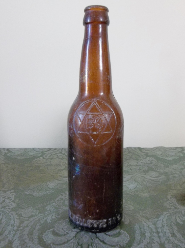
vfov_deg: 56.9
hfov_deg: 44.1
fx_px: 229
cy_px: 124
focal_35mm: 32
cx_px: 92
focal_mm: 5.7
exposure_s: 1/8
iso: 174
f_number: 3.7
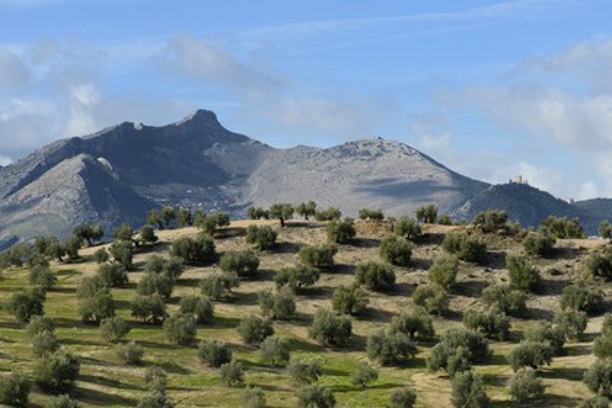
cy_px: 204
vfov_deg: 10.2
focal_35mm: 135
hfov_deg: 15.2
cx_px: 306
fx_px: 2295
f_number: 11
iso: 400
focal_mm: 135
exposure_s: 1/1000
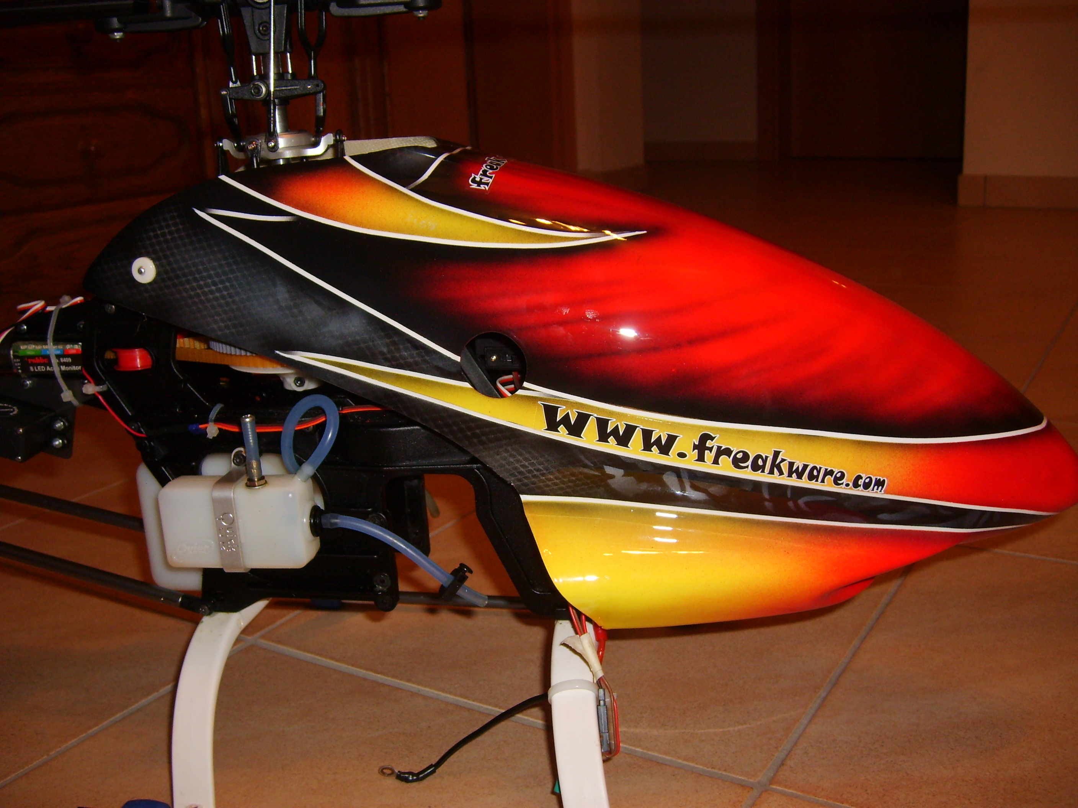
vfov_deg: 40.7
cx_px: 539
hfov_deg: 52.6
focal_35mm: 35
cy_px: 404
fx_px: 1090
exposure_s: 1/45
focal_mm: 5.8
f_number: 2.8
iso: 100
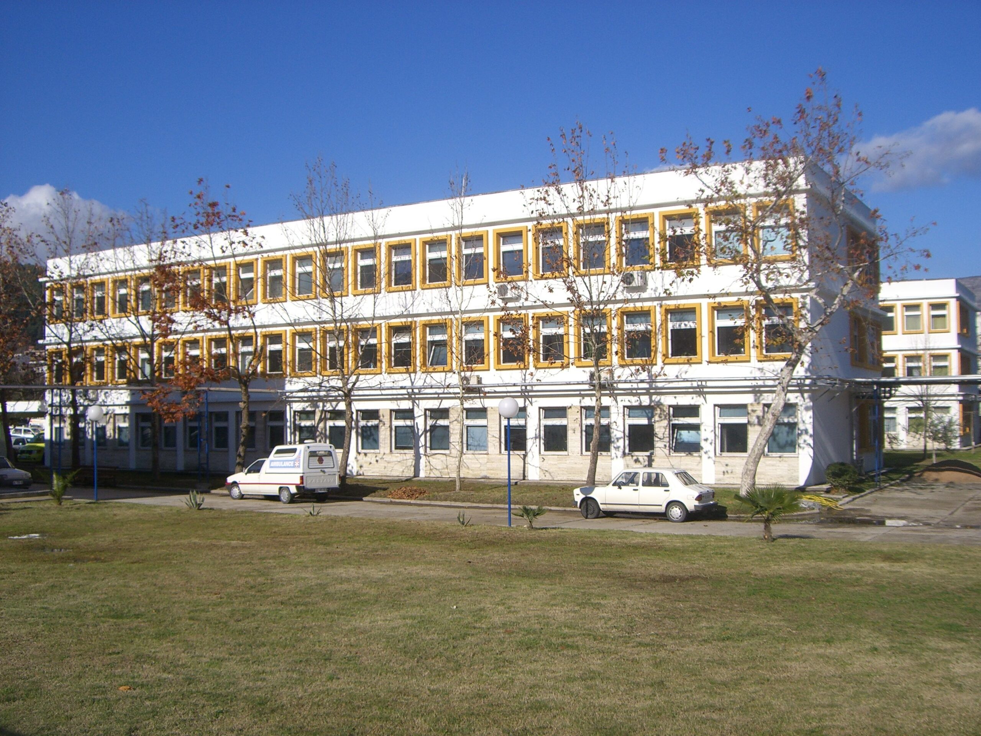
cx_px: 490
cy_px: 368
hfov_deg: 49.0
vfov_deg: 37.7
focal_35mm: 38
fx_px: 1077
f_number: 4.3
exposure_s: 1/1250
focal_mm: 6.2
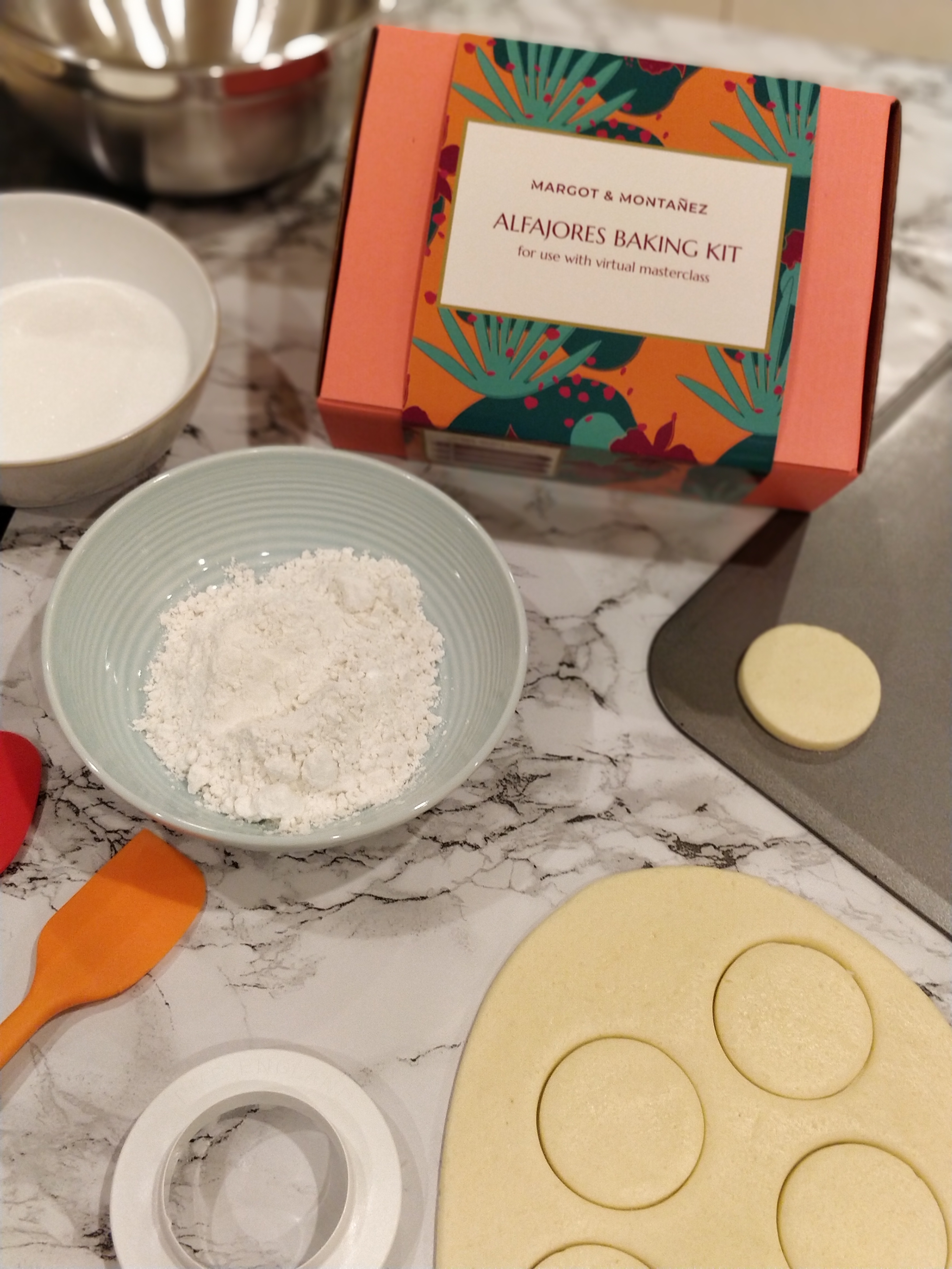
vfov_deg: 71.6
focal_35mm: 24
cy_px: 634
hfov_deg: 56.8
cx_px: 476
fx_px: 880
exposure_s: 1/50
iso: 400
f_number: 1.7
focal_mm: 4.1
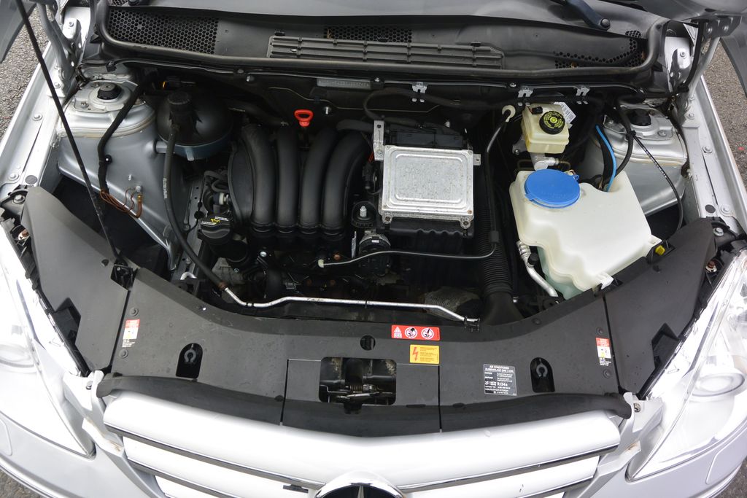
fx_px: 560
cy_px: 249
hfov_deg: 67.4
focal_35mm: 27
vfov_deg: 47.9
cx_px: 374
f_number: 3.5
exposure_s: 1/160
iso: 160
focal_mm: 10
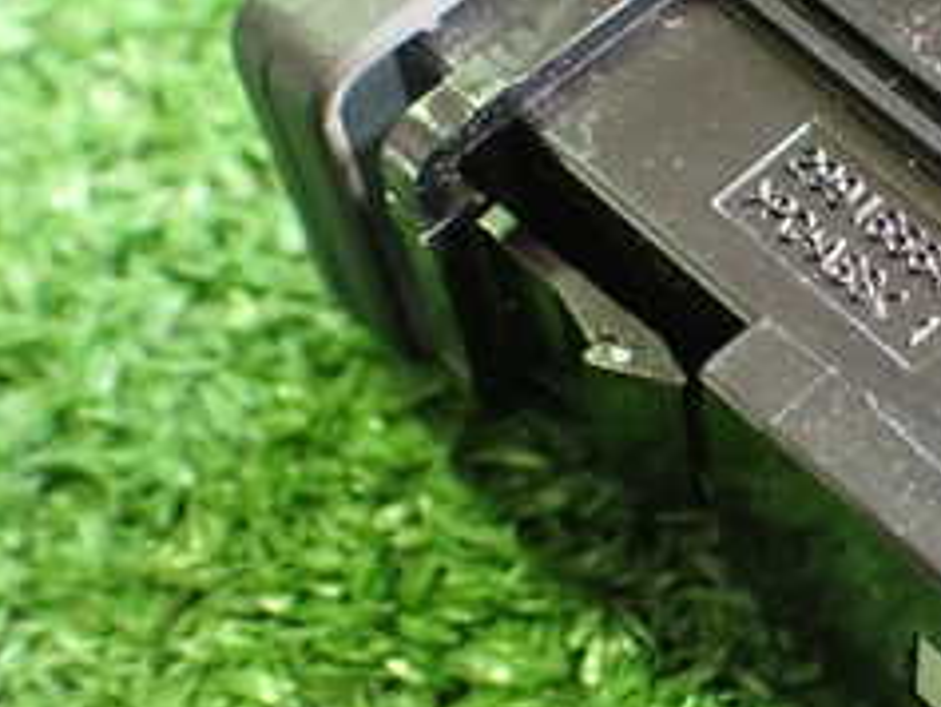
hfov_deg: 24.2
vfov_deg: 19.4
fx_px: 2067
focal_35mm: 76
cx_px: 989
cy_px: 286
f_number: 2.3
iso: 800
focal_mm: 5.4
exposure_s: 1/30
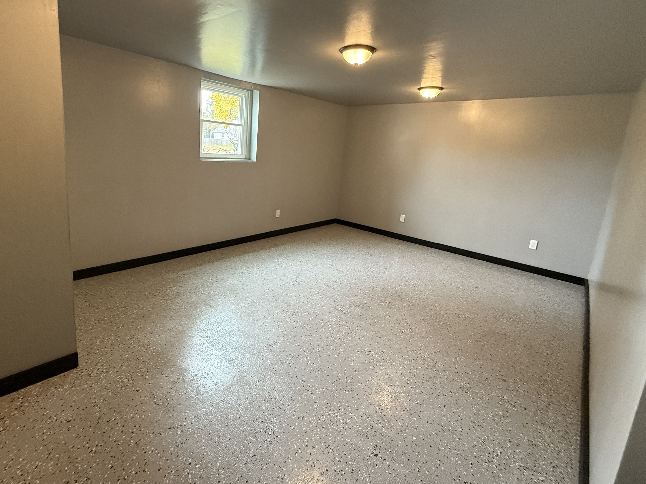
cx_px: 275
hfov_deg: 90.4
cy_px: 204
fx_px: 317
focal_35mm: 17
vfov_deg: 74.2
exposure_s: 1/60
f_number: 2.2
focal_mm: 2.22
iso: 500
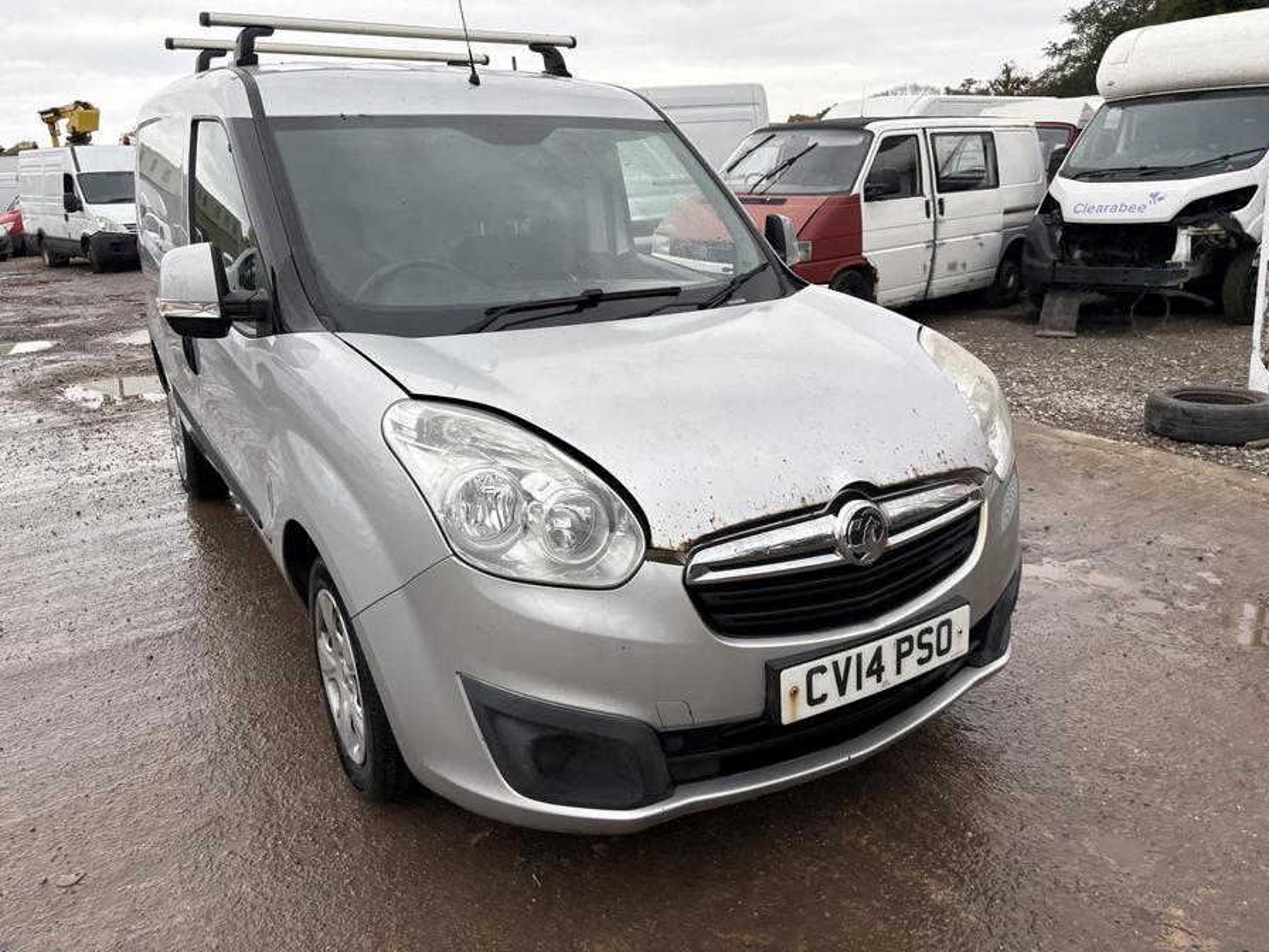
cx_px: 634
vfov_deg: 53.1
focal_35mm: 26
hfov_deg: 67.3
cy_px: 476
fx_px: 953
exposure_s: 1/456
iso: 50
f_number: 1.6
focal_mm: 5.96
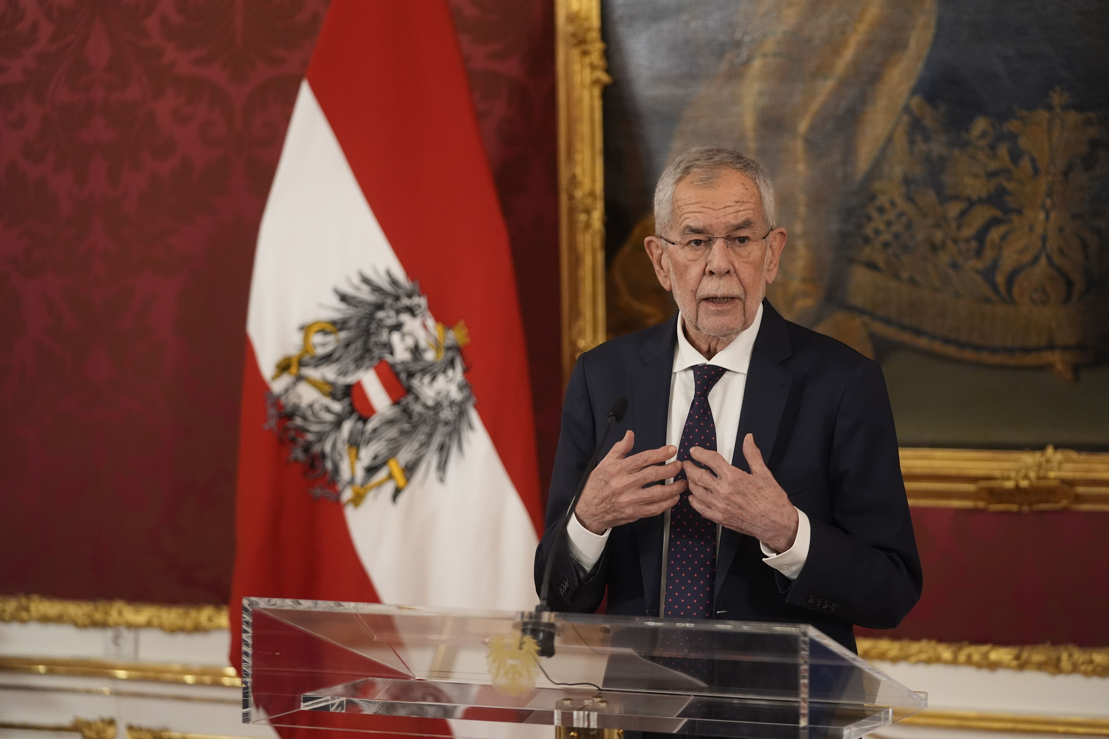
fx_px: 3019
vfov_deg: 14.0
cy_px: 370
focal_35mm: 98
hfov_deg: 20.8
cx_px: 554
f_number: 2.8
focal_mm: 98
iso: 3200
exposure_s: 1/400
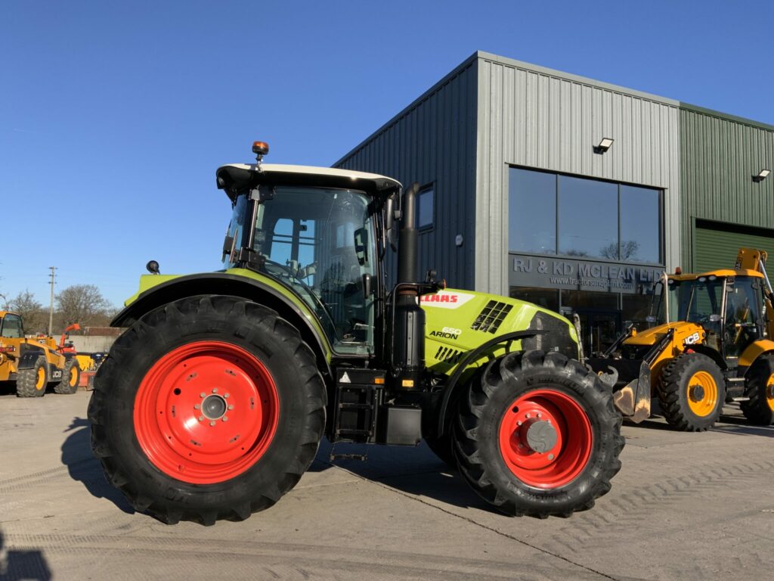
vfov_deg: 48.2
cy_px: 290
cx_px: 387
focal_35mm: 29
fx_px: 648
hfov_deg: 61.7
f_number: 1.8
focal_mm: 3
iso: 16
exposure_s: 1/1534
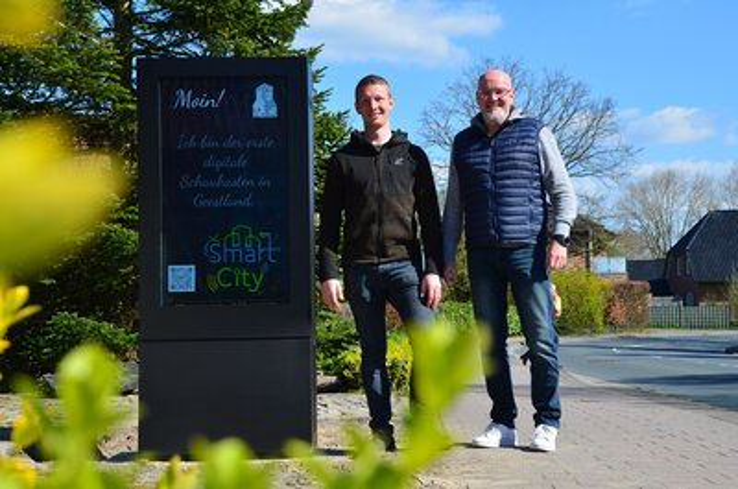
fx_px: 1473
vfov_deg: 18.8
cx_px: 369
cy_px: 244
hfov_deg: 28.1
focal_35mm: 72
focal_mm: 48
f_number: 11
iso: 100
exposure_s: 1/160
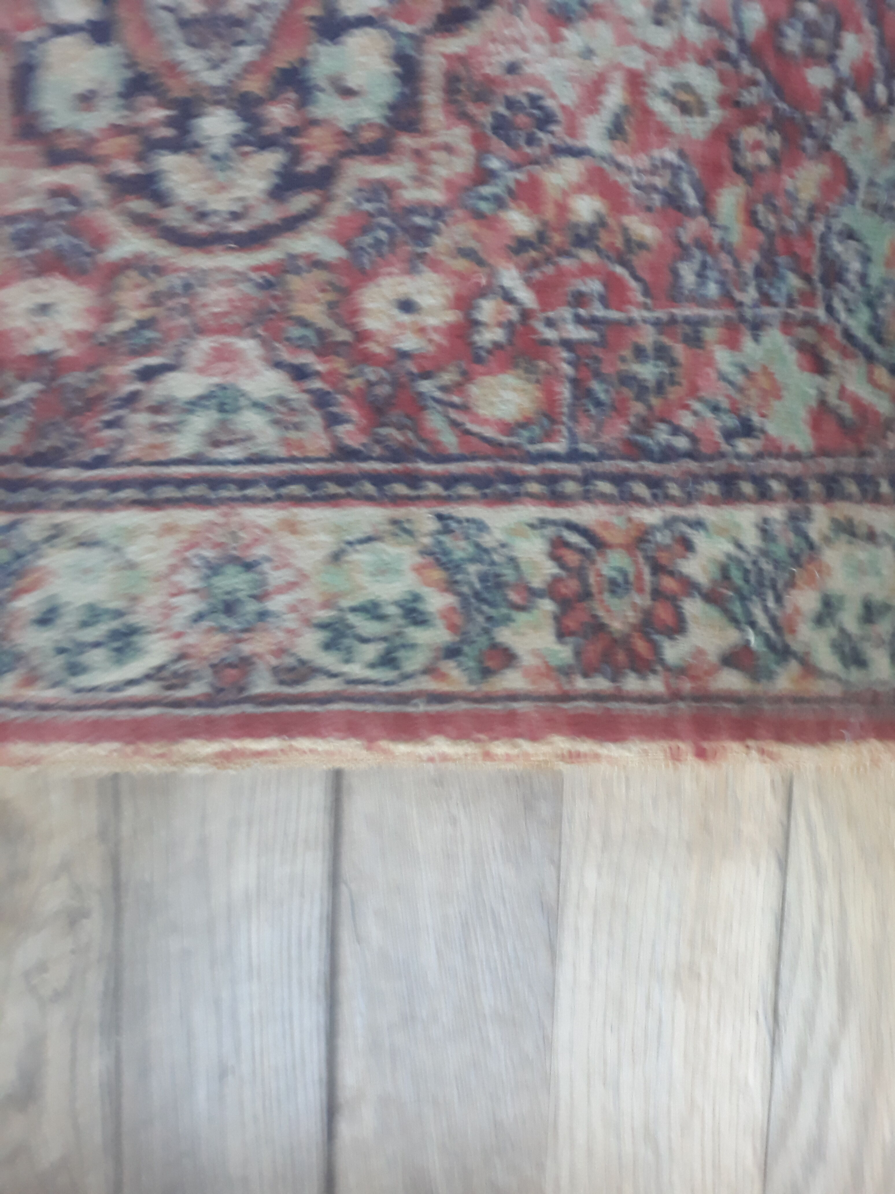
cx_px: 448
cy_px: 597
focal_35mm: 27
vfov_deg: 65.3
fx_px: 931
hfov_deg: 51.4
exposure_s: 1/25
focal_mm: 3.71
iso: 250
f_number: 1.7
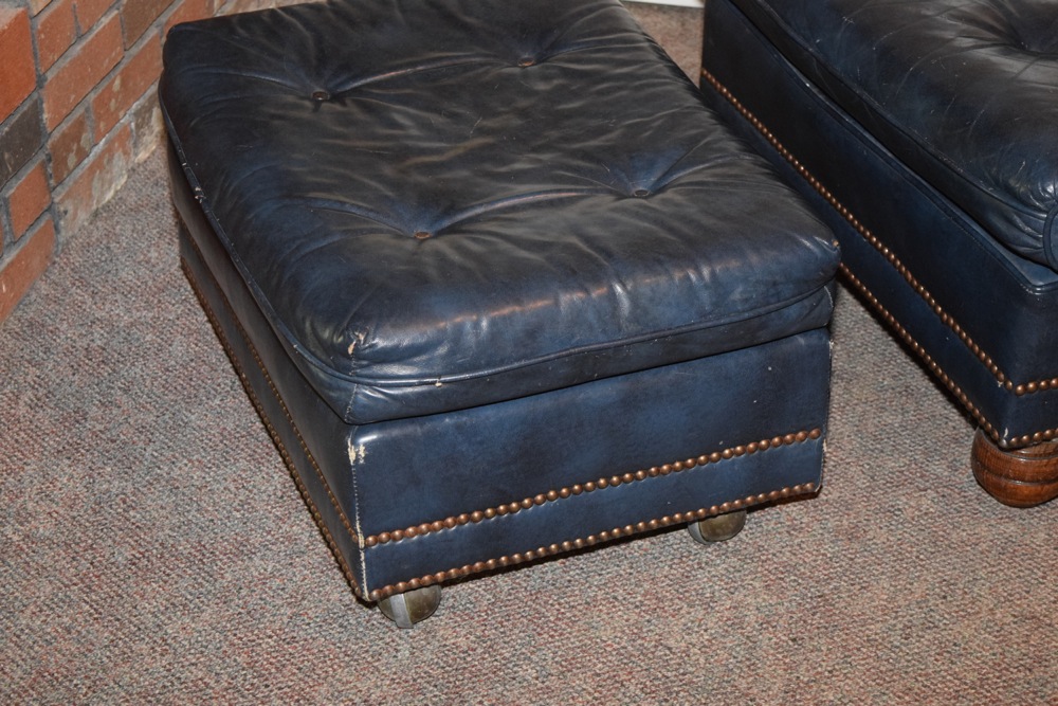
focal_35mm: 82
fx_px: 2425
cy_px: 353
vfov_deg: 16.6
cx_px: 529
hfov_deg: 24.6
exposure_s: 1/60
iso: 3200
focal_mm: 55
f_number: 5.6
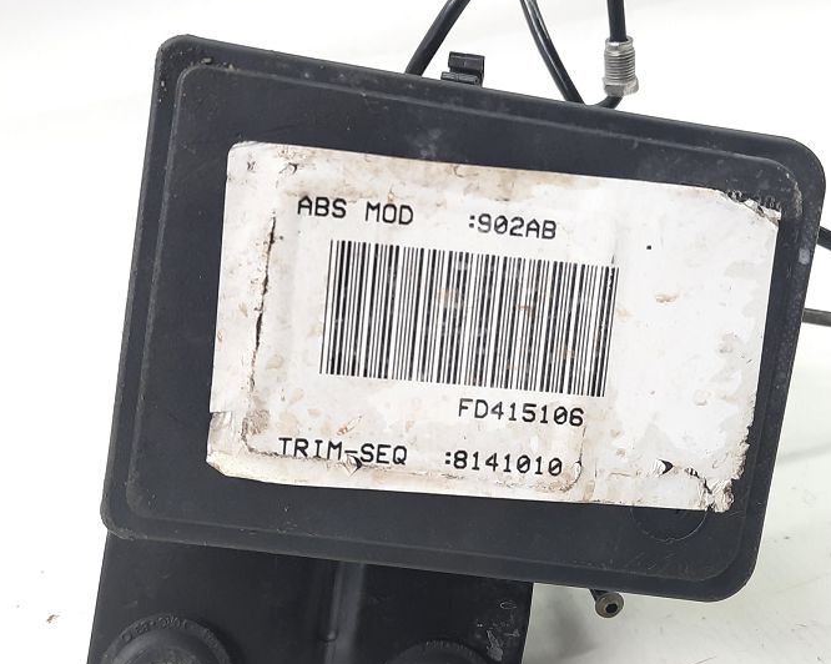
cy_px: 332
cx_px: 477
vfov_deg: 34.1
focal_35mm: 44
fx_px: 1082
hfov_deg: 41.9
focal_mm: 4.6
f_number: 2
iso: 80
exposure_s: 1/50
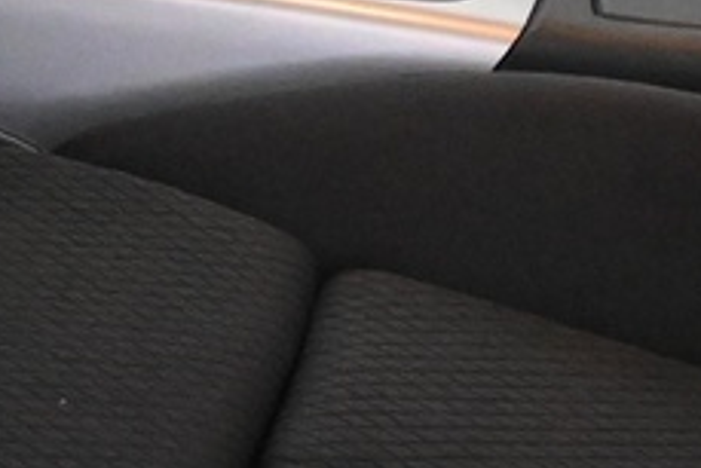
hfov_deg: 9.9
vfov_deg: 6.4
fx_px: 4029
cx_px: 282
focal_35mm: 207
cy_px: -532
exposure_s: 1/60
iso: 5600
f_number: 3.8
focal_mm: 19.5
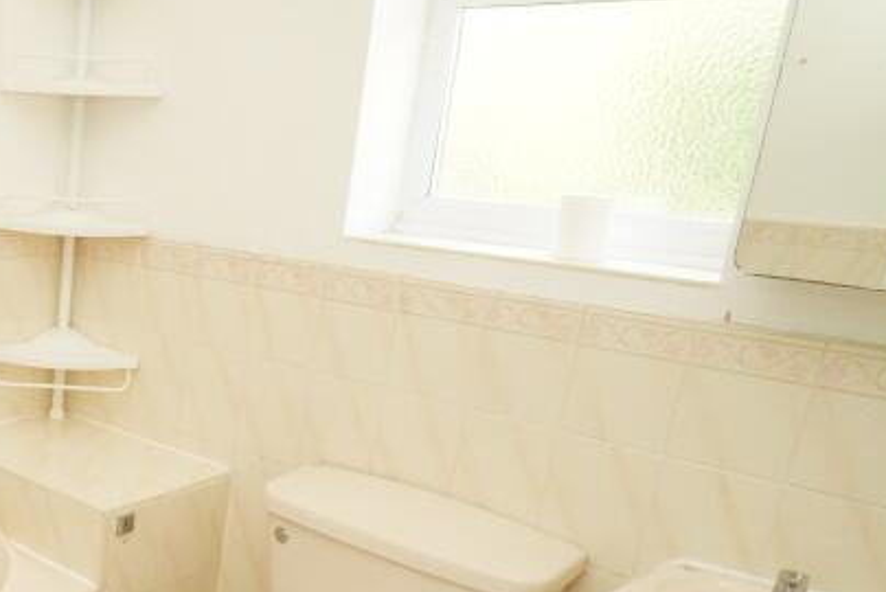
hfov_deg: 42.4
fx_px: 936
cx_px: -35
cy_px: 434
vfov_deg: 34.5
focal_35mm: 38
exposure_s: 1/160
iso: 3200
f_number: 8
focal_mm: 10
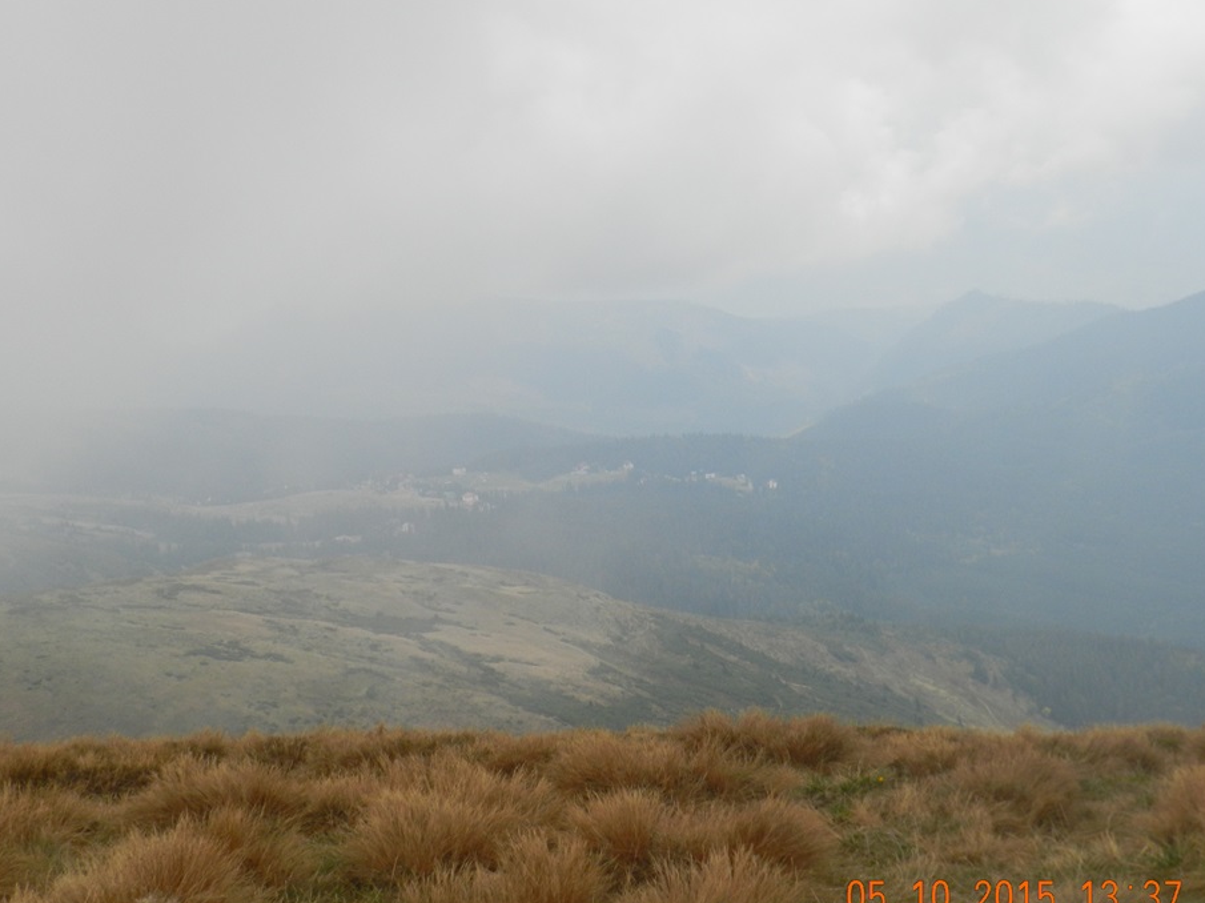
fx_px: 2088
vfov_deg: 24.4
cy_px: 491
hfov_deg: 32.2
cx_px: 583
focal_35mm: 60
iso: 160
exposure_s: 1/500
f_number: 4.4
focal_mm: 9.4
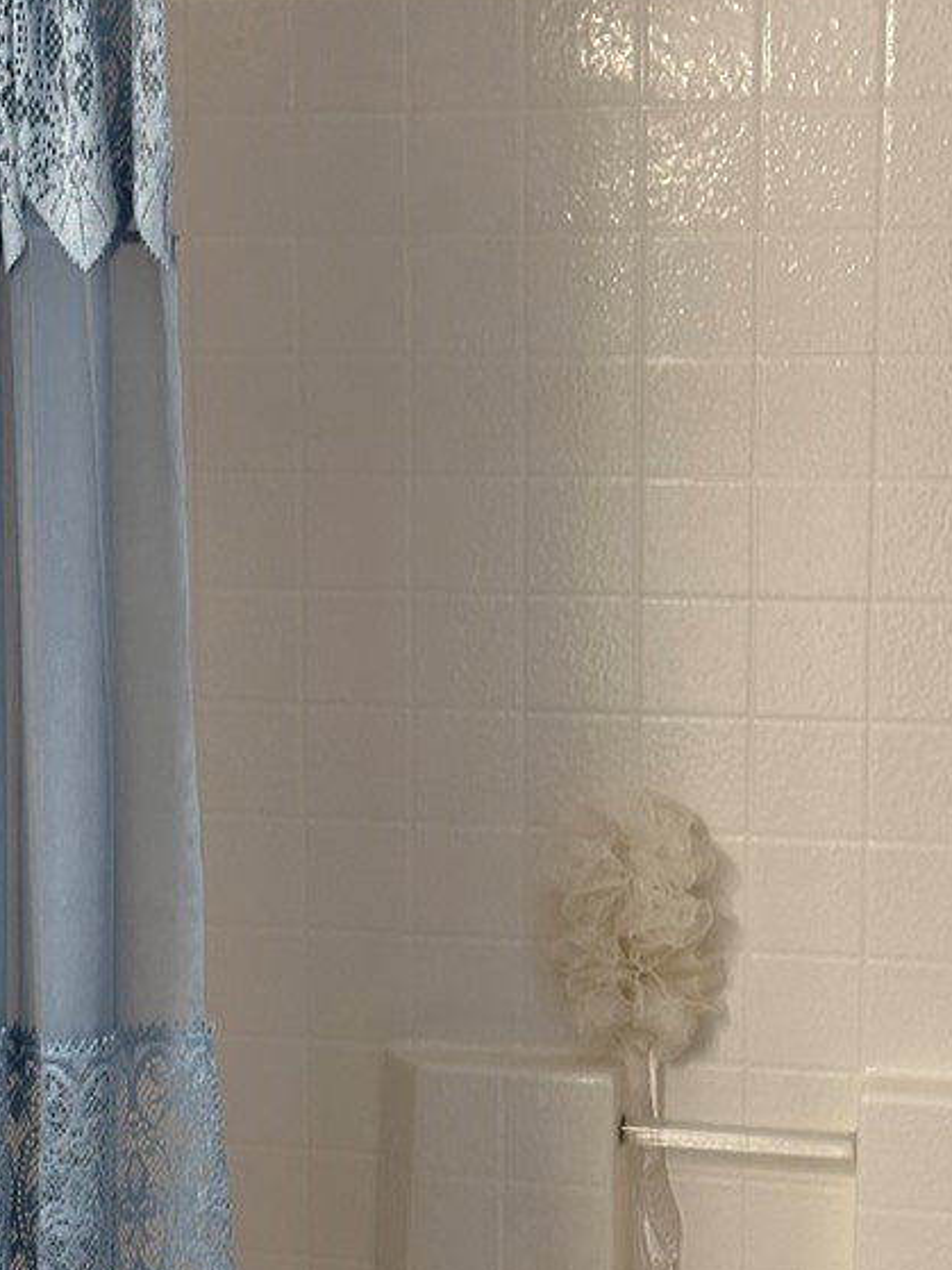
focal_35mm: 88
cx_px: 500
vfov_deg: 22.1
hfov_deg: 16.8
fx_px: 3228
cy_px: 884
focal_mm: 6.86
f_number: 1.78
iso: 125
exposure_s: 1/60
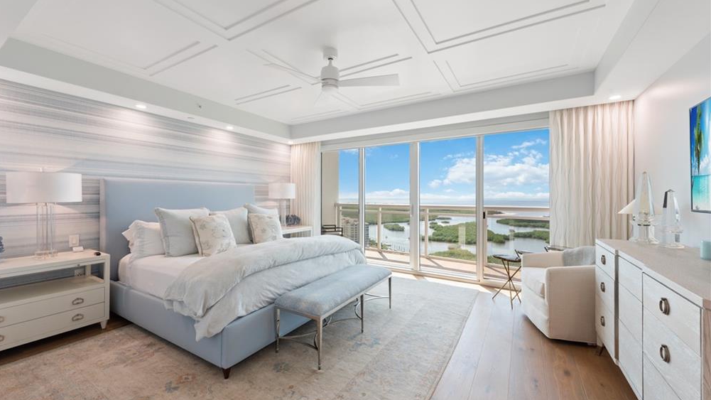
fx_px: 283
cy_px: 195
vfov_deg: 70.5
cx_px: 348
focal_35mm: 15
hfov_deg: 103.0
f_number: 9
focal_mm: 14
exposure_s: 1/6
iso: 320
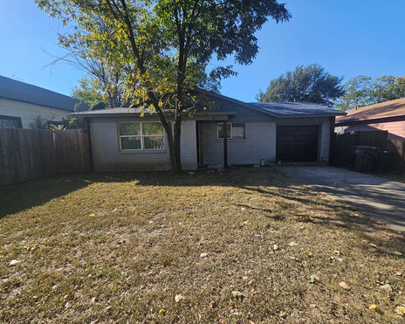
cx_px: 220
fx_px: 168
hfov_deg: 100.5
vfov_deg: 88.0
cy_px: 159
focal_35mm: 14
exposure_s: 1/1170
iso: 50
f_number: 2.2
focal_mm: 2.2
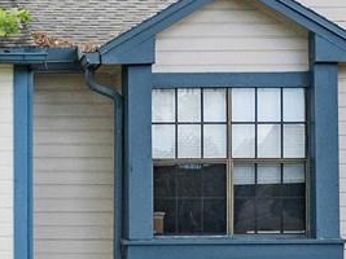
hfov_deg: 8.8
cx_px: -264
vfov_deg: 6.8
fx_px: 2158
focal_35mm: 216
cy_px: 374
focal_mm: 18
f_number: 2.5
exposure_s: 1/2500
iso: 800
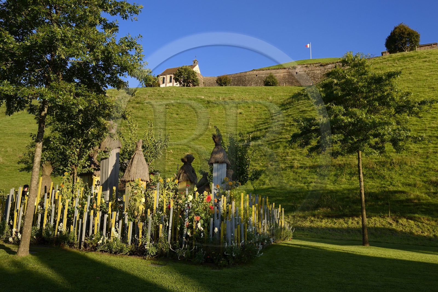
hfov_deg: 63.7
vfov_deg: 44.9
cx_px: 219
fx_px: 353
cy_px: 146
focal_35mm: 29
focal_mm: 29
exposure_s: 1/250
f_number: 8
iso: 200
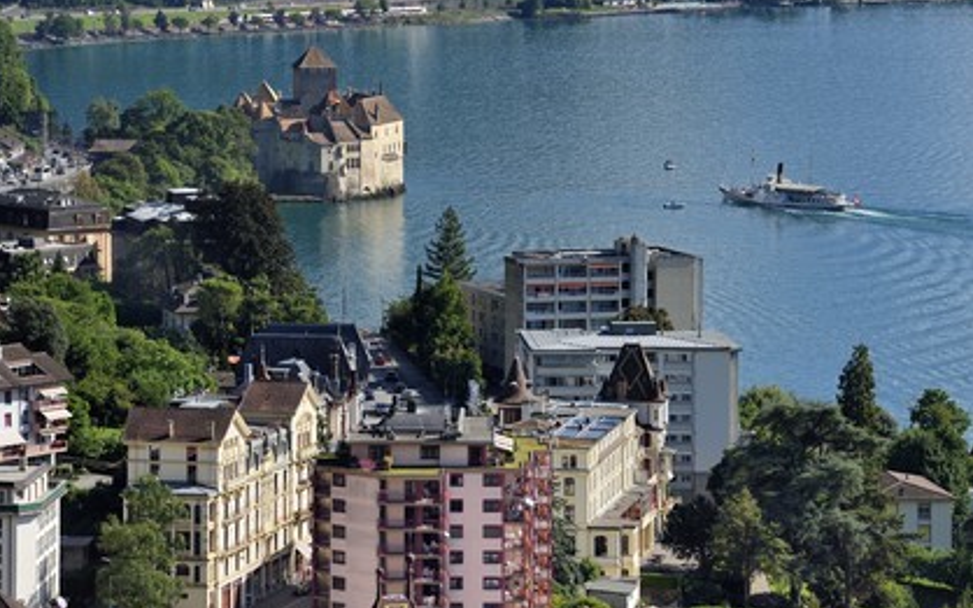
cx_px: 486
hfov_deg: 10.2
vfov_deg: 6.4
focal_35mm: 205
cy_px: 319
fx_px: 5435
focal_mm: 200
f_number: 9
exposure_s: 1/320
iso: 200
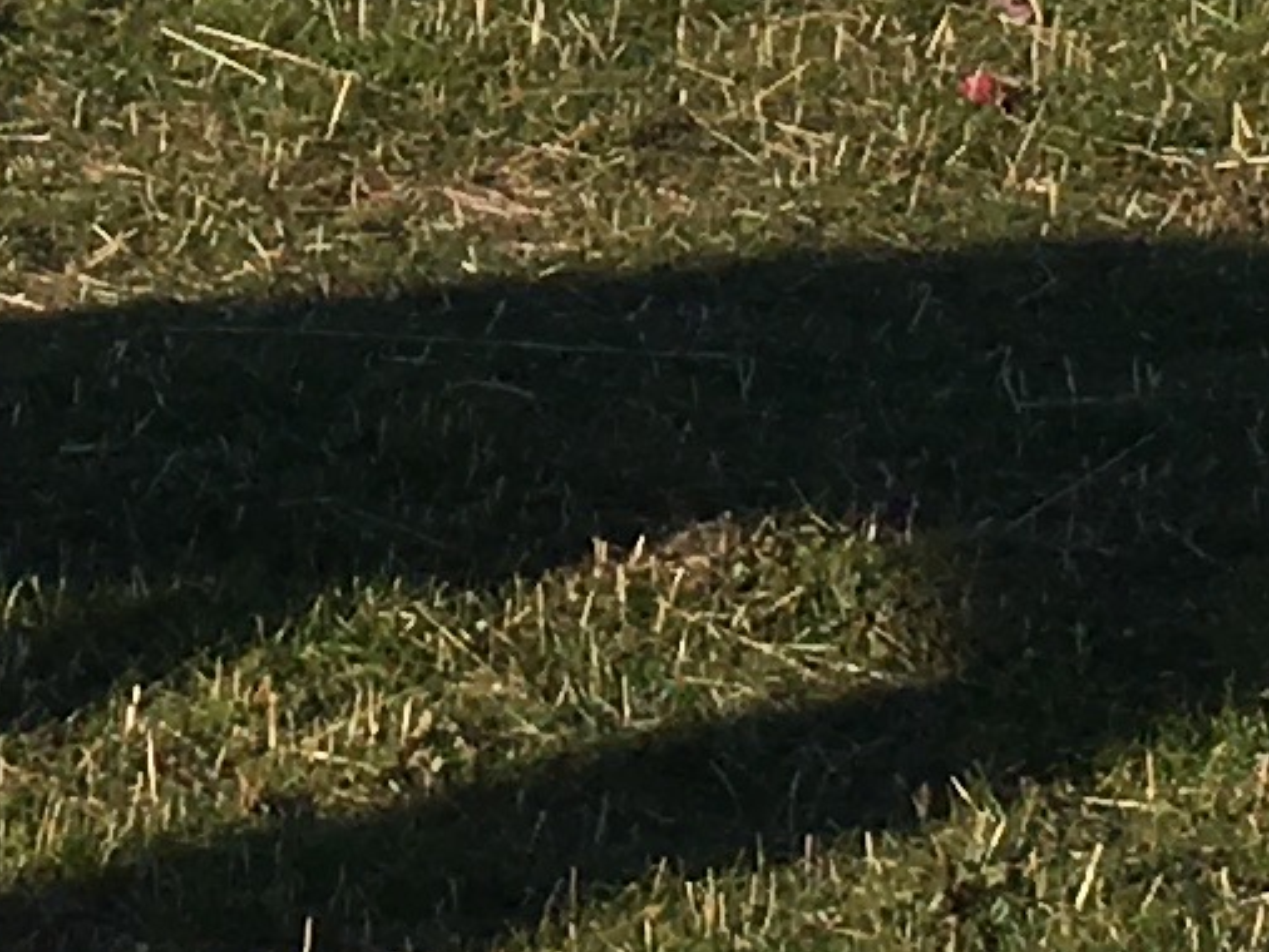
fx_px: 8472
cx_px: -319
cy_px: -717
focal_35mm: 231
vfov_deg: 6.3
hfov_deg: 8.5
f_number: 2.2
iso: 25
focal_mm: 4.15
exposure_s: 1/1876
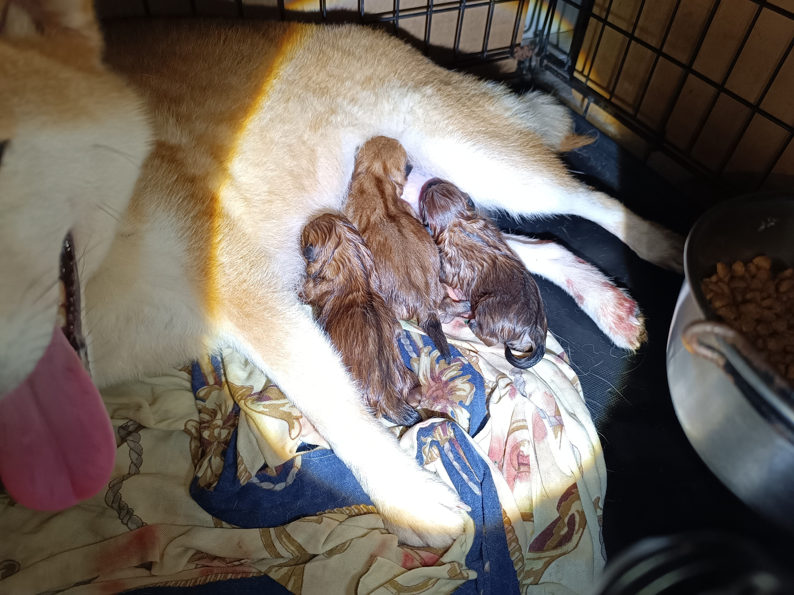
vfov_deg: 56.8
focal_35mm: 24
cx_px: 397
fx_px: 550
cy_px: 298
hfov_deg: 71.6
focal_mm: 6.14
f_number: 1.65
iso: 586
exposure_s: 1/100
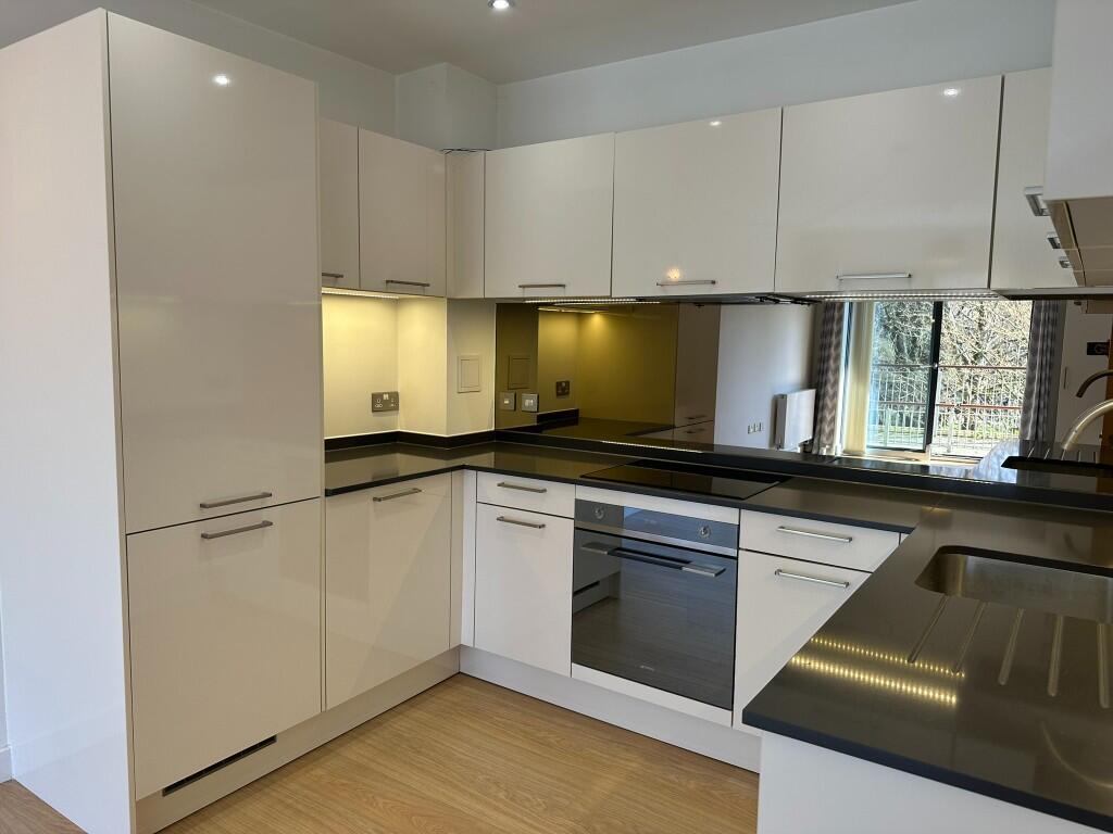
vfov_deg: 56.8
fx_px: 772
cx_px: 556
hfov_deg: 71.6
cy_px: 417
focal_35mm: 24
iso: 64
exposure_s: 1/100
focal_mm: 6.86
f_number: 1.78
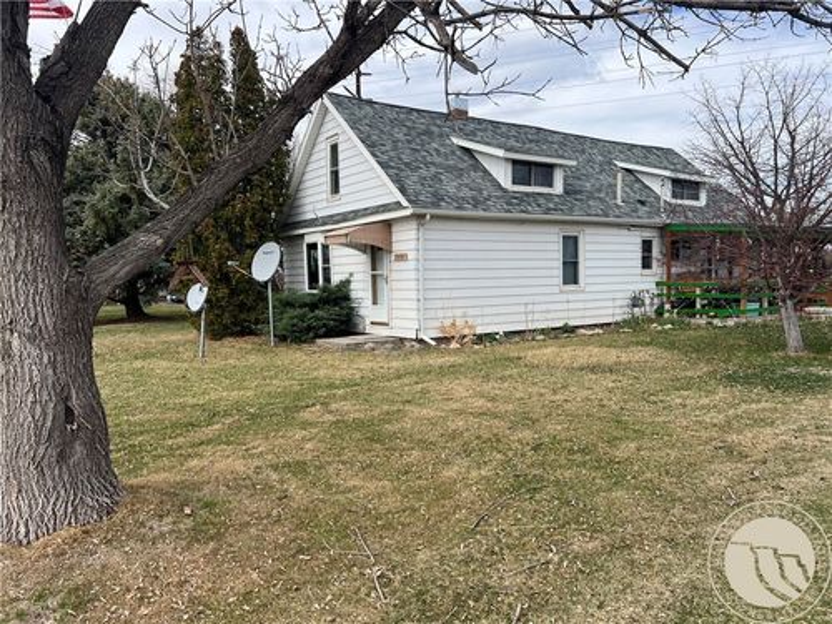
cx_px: 416
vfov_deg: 53.1
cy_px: 312
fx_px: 625
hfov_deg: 67.3
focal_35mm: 26
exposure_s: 1/2695
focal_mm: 5.7
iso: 50
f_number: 1.5
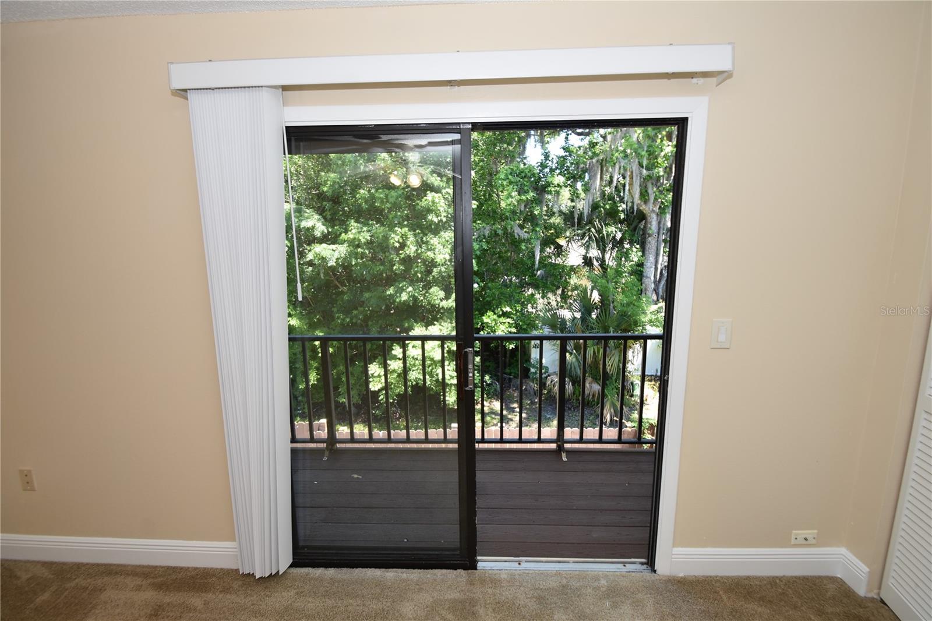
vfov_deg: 77.3
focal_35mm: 15
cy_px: 310
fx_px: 388
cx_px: 466
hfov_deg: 100.4
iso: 200
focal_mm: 10
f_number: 4.5
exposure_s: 1/80
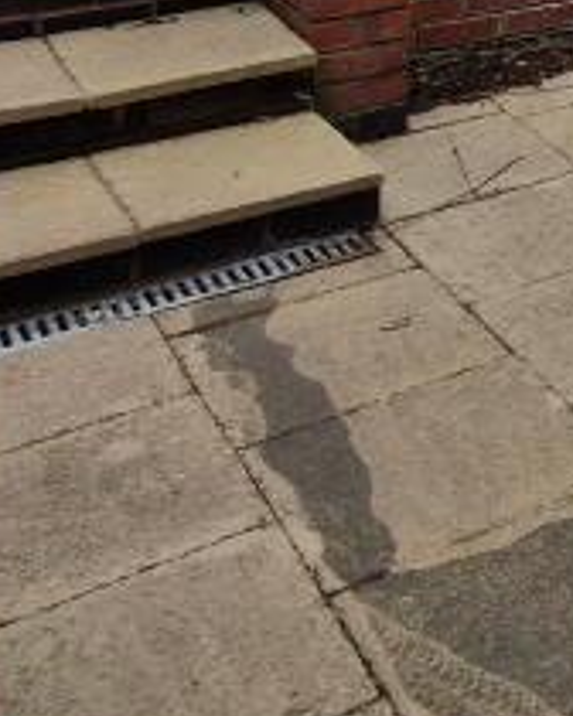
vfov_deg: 25.3
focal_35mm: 62
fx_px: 1314
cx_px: 1112
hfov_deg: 17.9
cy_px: -269
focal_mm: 2.2
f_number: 2.2
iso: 50
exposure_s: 1/1272
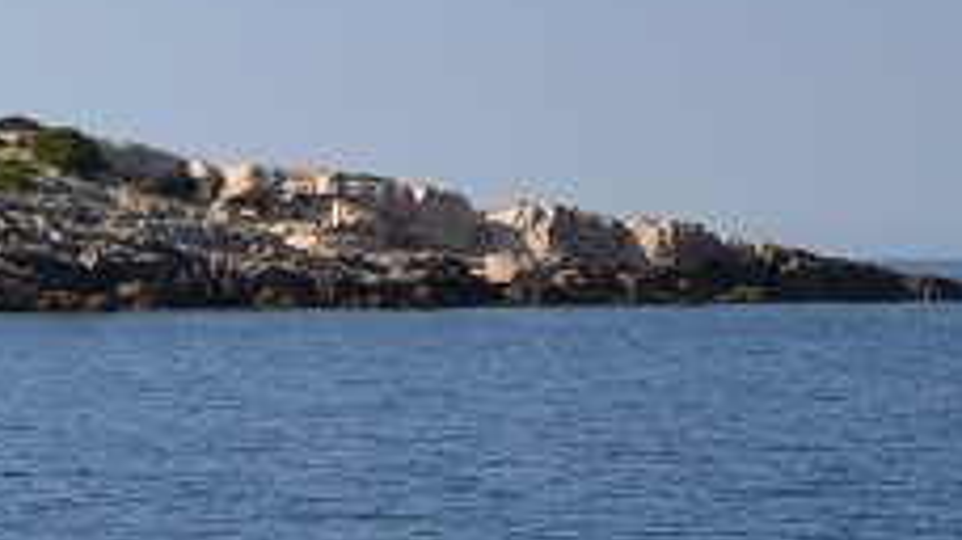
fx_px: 4207
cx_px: -285
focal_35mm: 165
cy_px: 53
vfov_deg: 7.3
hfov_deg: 12.6
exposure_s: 1/1600
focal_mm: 24
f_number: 4
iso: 125
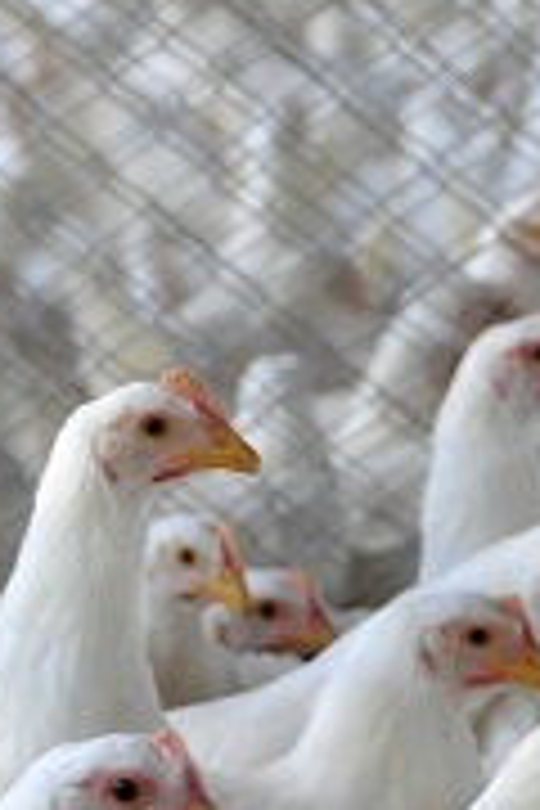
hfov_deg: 3.0
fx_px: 10462
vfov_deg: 4.4
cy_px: 922
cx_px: 252
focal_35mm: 465
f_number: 5.6
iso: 1250
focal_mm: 80
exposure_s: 1/320
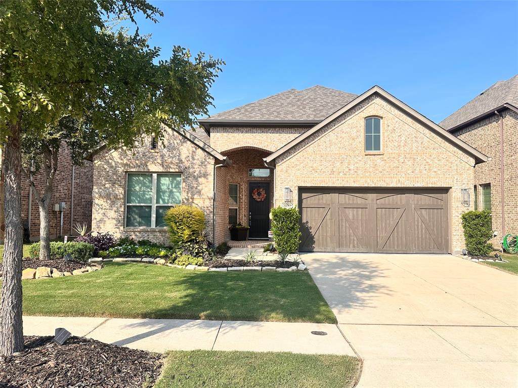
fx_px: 359
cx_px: 259
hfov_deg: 71.6
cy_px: 194
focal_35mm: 24
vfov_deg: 56.8
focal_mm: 6.86
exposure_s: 1/3356
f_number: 1.78
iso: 80
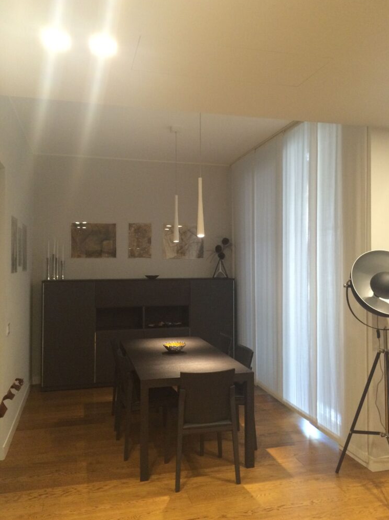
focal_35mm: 30
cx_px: 201
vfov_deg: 60.0
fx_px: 450
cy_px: 254
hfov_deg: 46.8
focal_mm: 4.15
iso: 320
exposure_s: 1/33
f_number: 2.2
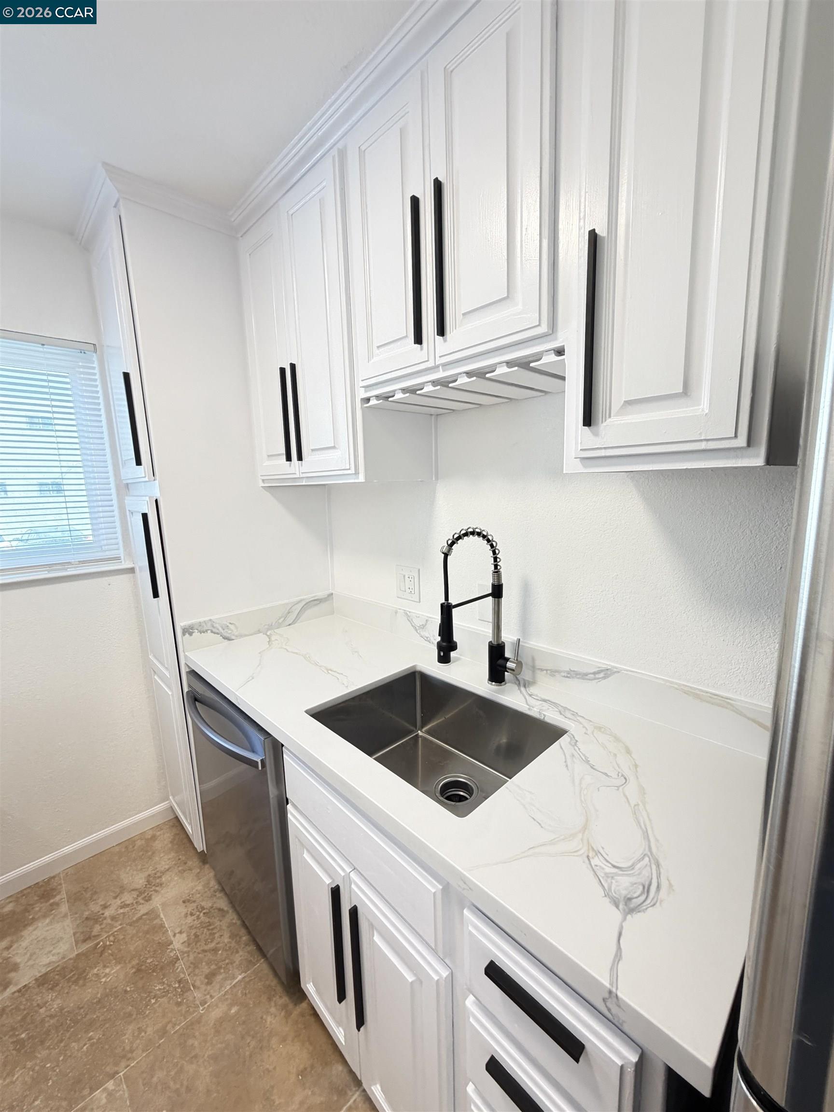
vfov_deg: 102.1
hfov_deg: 85.7
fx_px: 450
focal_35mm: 14
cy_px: 556
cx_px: 417
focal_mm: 2.22
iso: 320
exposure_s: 1/60
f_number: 2.2
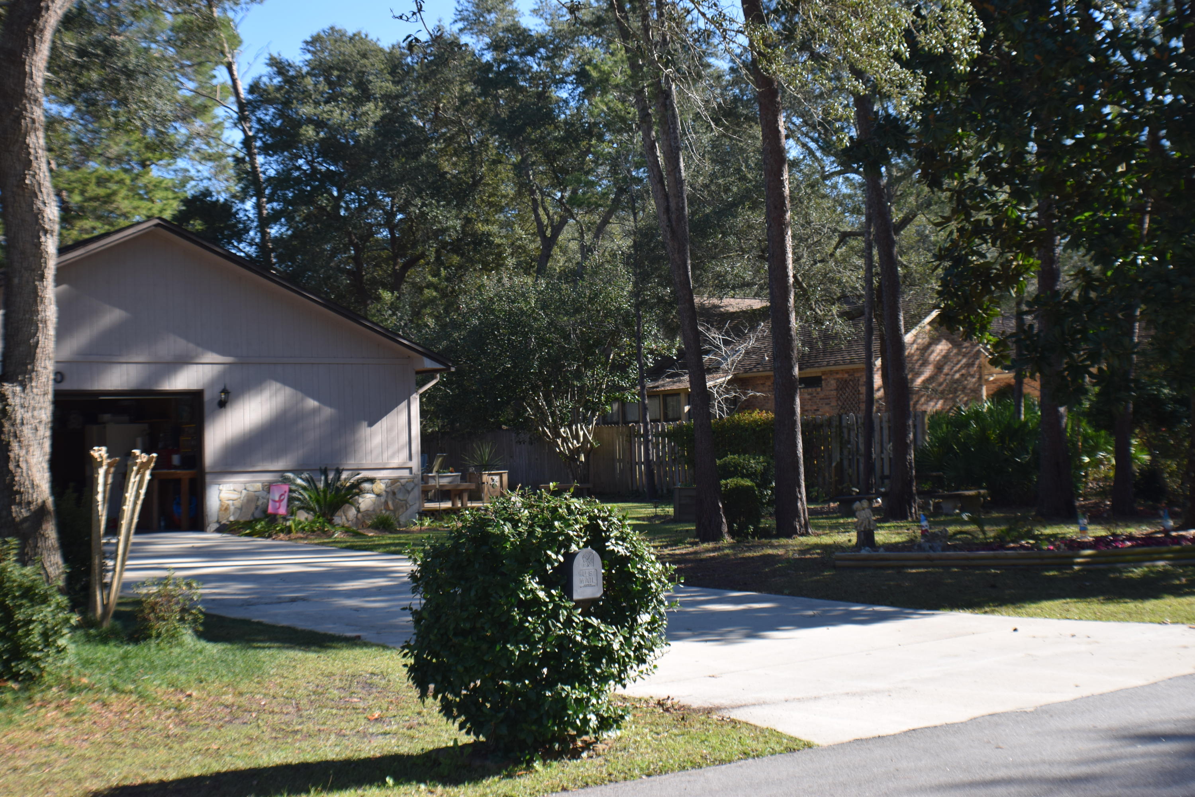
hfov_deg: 29.2
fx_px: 2290
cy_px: 398
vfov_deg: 19.7
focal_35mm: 69
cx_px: 598
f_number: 6.3
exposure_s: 1/160
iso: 100
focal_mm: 46
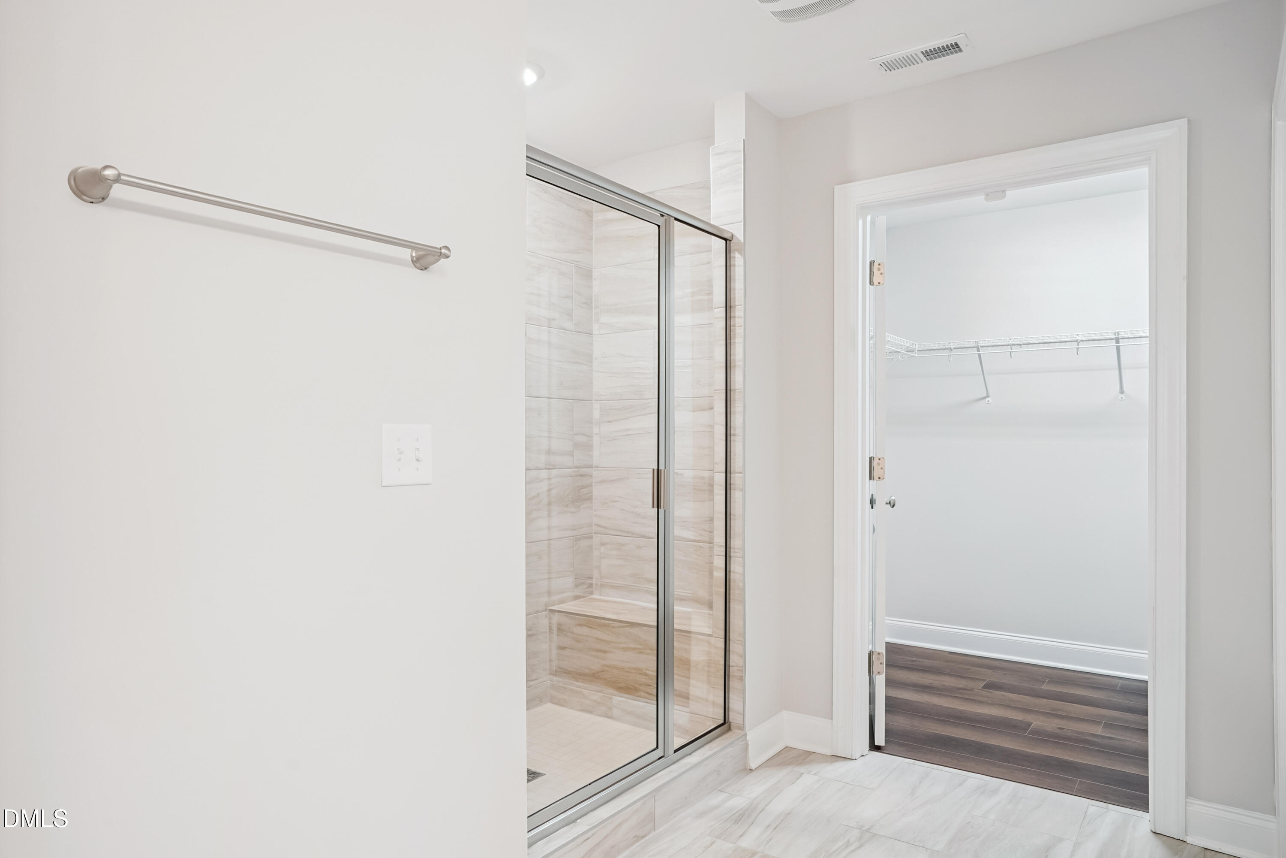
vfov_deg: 59.5
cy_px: 429
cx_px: 643
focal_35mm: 21
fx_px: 750
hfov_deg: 81.2
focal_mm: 21
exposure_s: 1/15
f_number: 8
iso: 100
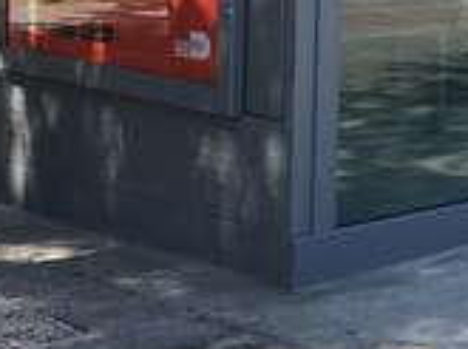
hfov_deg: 13.2
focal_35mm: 141
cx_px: 709
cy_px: -264
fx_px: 1902
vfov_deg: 10.0
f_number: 2.2
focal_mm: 4.15
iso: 25
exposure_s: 1/615
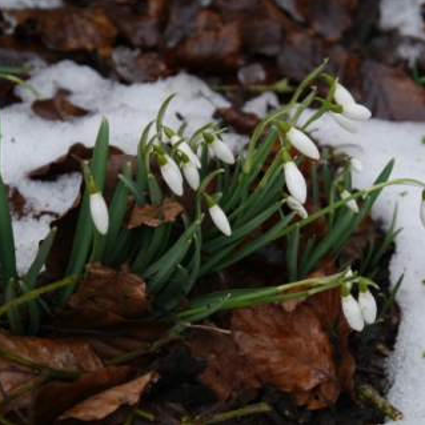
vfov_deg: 21.9
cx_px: 254
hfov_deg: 21.9
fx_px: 1097
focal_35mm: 79
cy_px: 211
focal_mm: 33
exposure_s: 1/60
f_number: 5.2
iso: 160
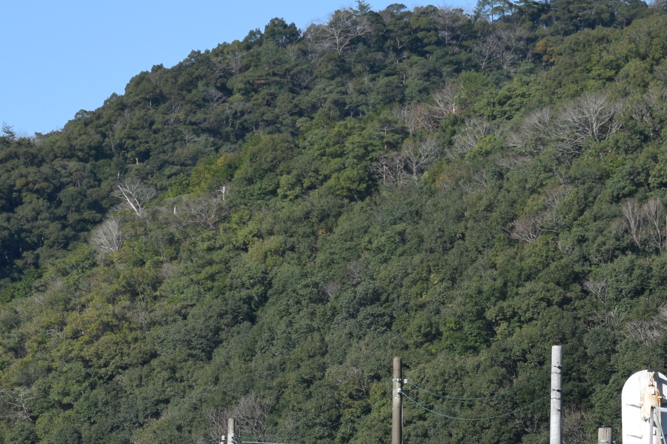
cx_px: 653
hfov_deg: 8.4
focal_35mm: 243
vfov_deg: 5.6
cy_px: 434
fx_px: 4510
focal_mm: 55
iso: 200
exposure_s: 1/320
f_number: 9
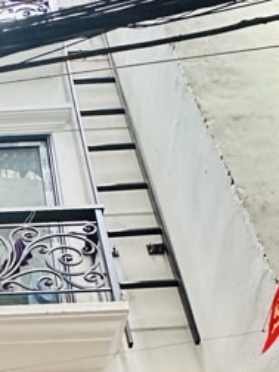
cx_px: -28
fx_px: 613
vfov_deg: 26.0
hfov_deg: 24.0
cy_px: 542
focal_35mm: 57
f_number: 2.2
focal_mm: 2.22
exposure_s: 1/60
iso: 800
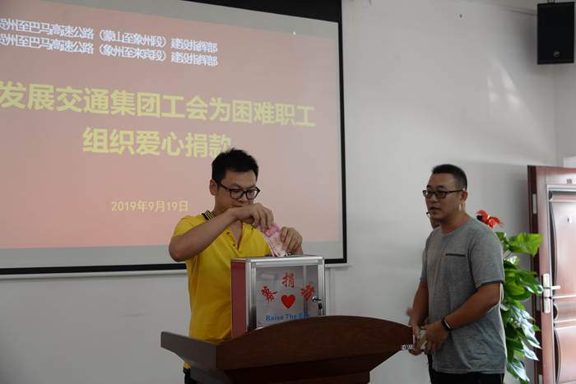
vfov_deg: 29.3
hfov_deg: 42.7
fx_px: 736
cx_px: 288
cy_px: 192
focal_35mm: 46
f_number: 4
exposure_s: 1/50
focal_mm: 46
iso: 450
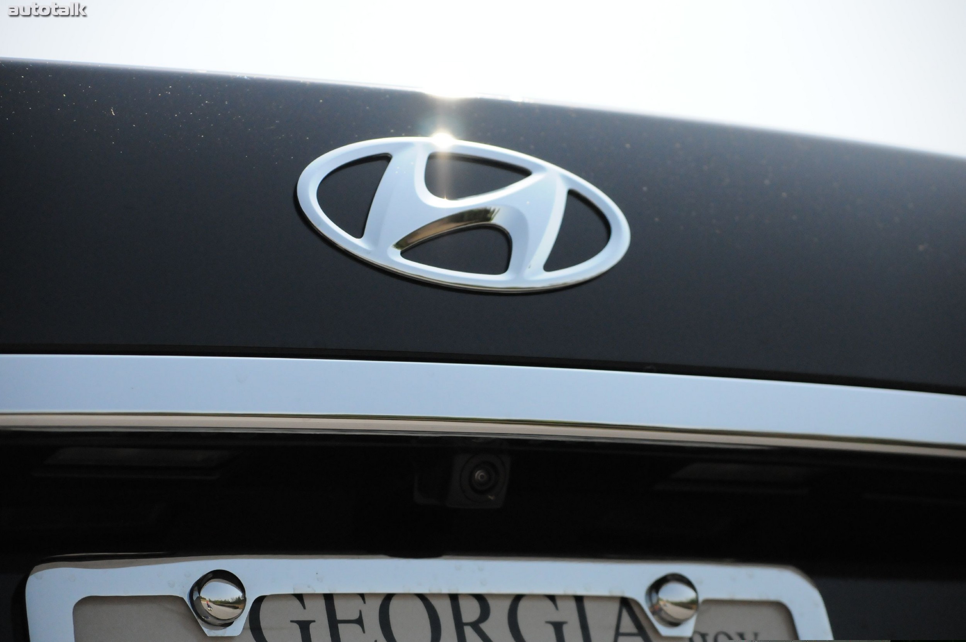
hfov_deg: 19.5
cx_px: 483
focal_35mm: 105
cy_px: 321
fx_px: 2814
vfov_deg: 13.0
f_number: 5.6
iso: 2000
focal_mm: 70
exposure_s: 1/8000
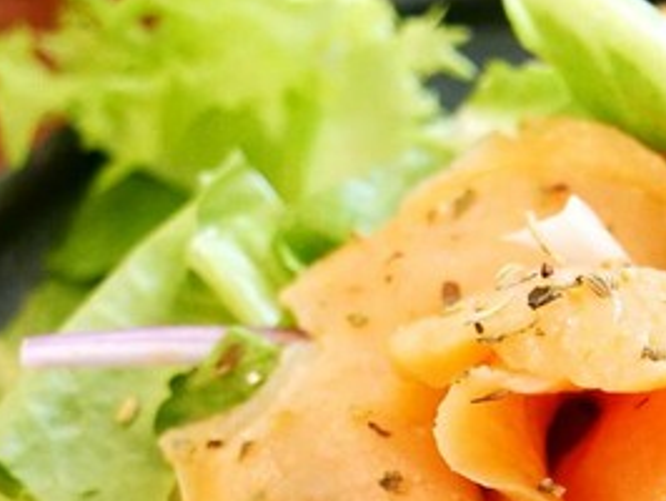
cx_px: 834
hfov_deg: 16.3
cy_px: 547
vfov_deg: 12.7
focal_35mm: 115
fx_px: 2215
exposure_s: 1/60
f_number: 3.2
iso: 3200
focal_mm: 18
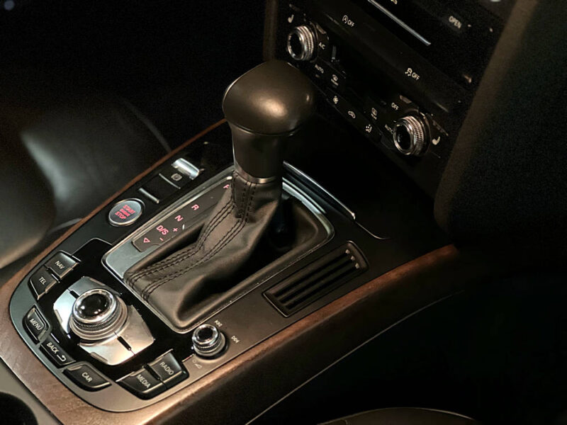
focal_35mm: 77
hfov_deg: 25.3
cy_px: 212
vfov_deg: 19.1
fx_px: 1261
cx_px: 284
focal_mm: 9
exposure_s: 1/14
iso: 1600
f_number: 2.8
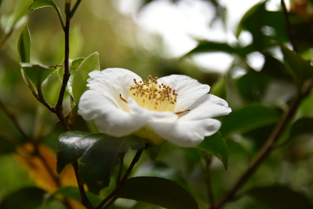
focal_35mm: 105
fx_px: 913
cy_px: 104
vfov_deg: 13.0
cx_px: 156
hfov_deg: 19.5
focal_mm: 105
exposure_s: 1/250
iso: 1600
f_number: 5.3
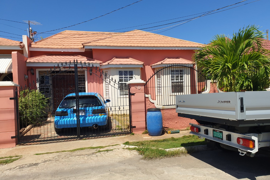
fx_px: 210
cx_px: 131
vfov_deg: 46.4
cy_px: 96
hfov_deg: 65.5
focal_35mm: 28
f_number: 2.4
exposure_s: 1/1900
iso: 50
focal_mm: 4.3
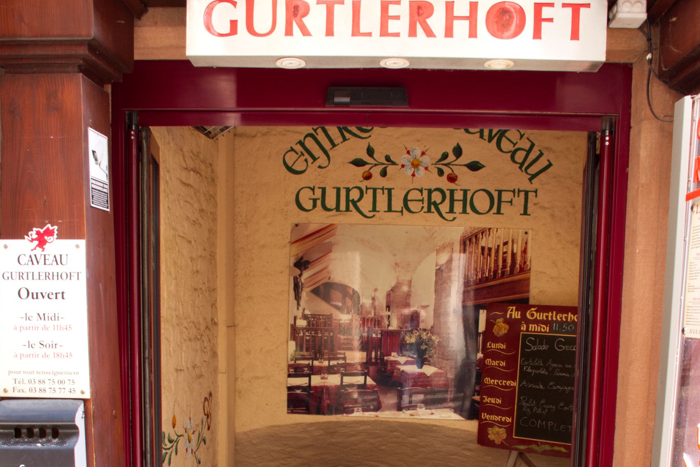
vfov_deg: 31.3
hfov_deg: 47.4
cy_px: 409
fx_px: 797
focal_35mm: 41
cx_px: 349
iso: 200
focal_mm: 18
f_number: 11
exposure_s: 1/15
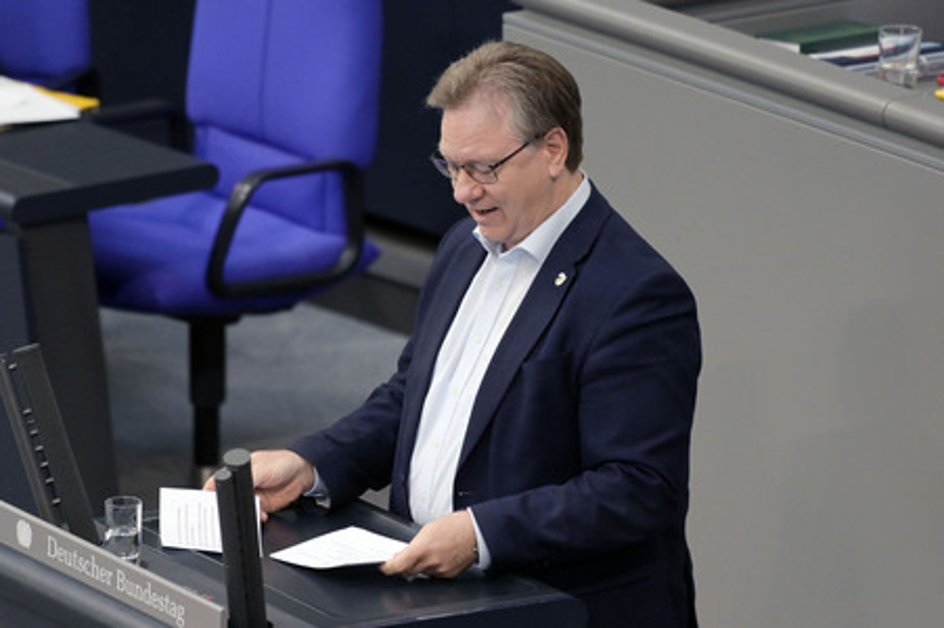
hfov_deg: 6.1
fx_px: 8909
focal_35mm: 340
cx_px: 472
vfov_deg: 4.0
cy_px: 314
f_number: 5.6
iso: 8000
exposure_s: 1/640
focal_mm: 340
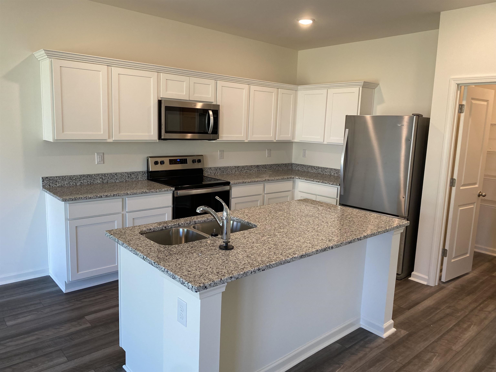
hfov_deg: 67.3
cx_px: 248
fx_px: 373
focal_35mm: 26
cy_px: 186
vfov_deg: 53.1
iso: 125
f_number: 1.8
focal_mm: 4.25
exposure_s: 1/120
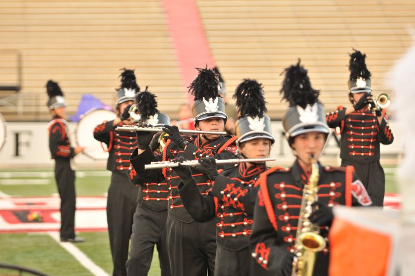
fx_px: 2158
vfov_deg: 7.3
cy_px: 138
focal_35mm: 188
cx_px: 208
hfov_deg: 11.0
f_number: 2.8
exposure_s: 1/250
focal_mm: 125
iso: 200
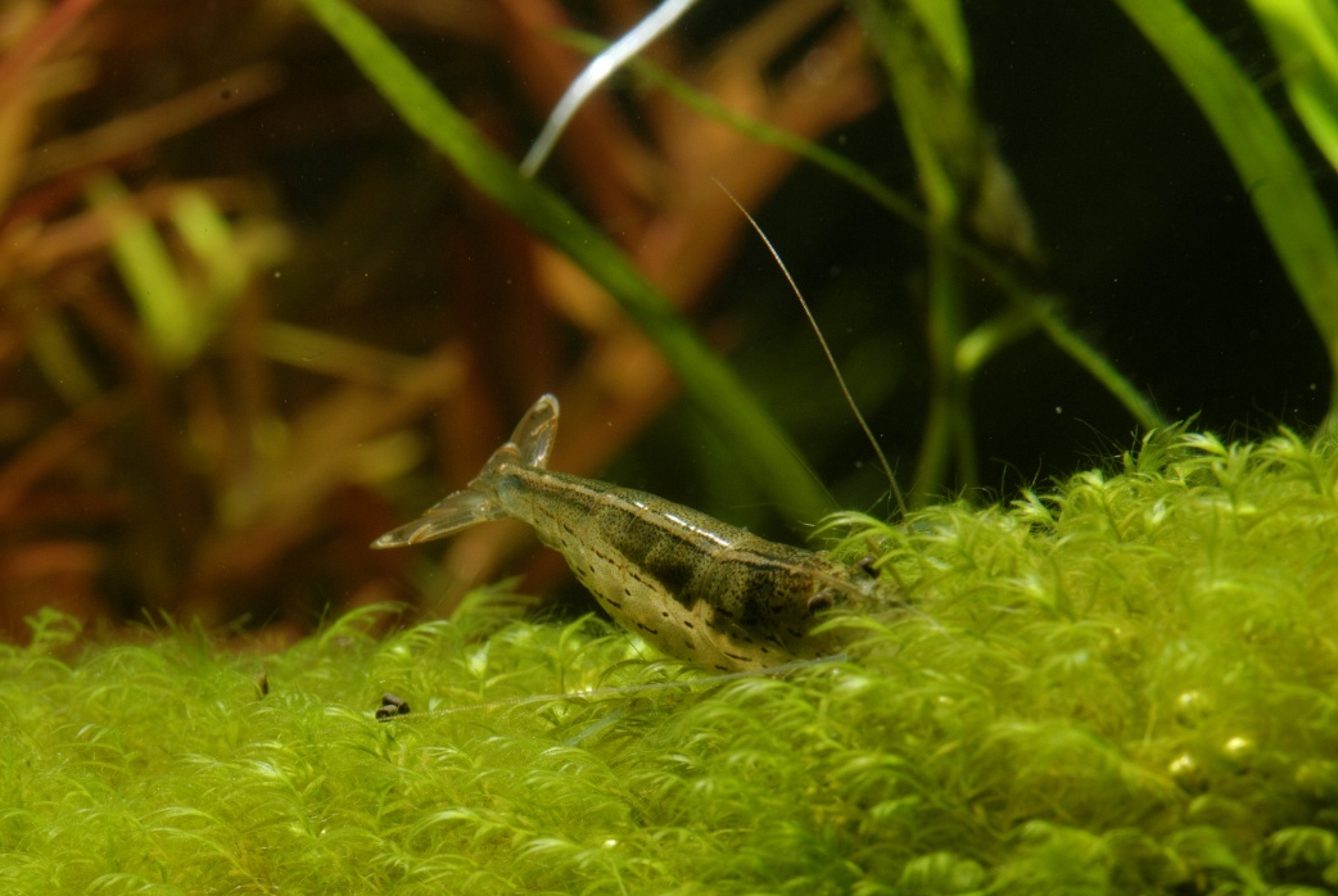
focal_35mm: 190
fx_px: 7072
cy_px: 467
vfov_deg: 7.3
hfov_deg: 10.8
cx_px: 782
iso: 100
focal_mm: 100
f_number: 22
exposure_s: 1/125
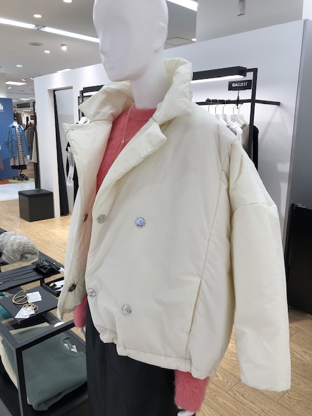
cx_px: 156
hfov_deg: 49.7
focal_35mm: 28
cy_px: 208
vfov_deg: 63.4
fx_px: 336
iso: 50
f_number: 1.8
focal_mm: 3.99
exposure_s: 1/120
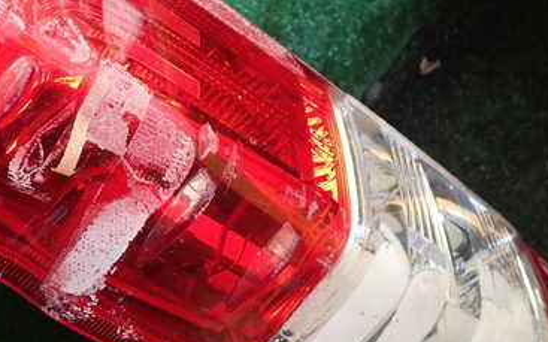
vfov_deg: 24.7
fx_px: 776
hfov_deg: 37.7
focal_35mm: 52
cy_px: 121
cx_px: 119
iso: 160
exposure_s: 1/60
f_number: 2.3
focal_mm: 5.4
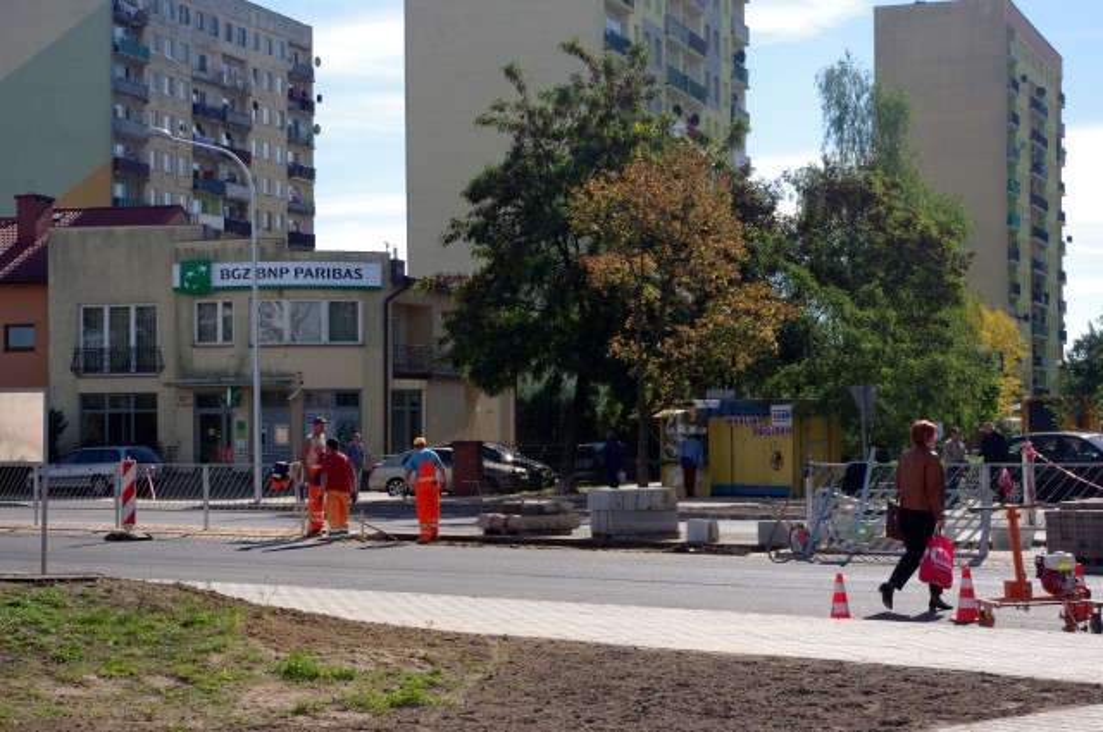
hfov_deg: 27.0
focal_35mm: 75
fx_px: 2295
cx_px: 552
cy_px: 366
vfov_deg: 18.1
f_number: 8
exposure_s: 1/1600
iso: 800
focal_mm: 50
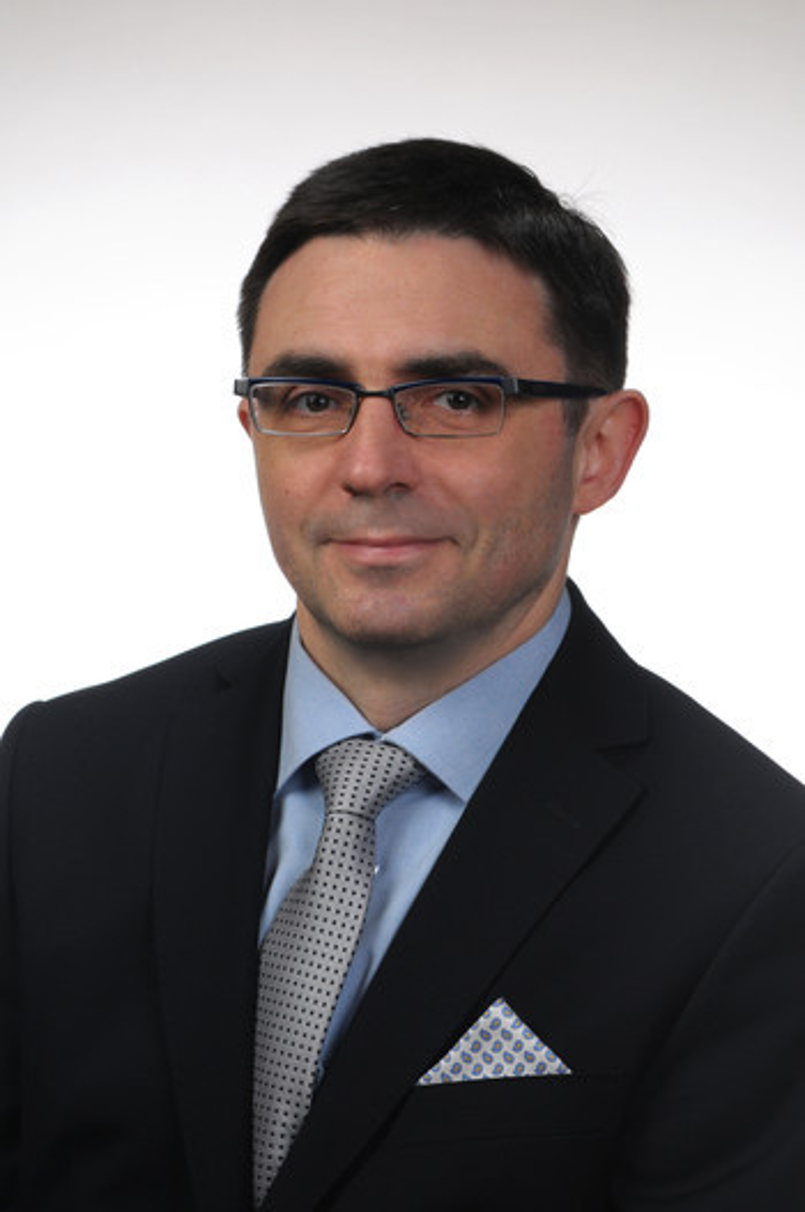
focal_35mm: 202
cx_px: 402
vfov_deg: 10.2
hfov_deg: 6.8
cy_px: 606
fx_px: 6810
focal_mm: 135
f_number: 14
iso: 400
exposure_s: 1/100
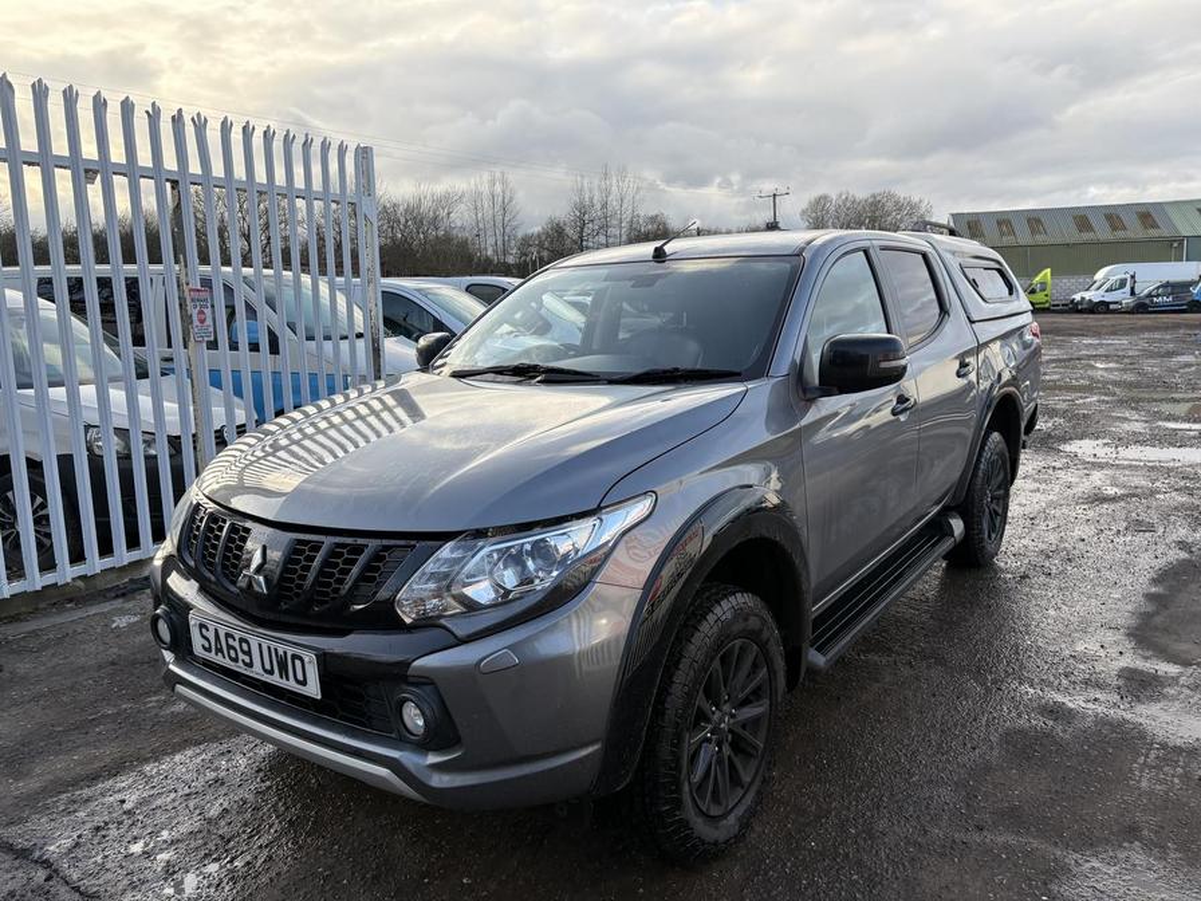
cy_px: 450
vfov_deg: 53.1
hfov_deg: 67.3
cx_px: 600
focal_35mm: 26
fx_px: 902
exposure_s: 1/764
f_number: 1.6
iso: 50
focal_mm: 5.96
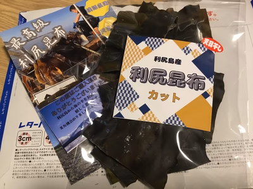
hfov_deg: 58.4
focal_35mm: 31
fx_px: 227
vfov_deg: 45.4
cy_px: 94
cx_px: 126
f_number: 2.4
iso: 200
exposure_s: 1/17
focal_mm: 3.3
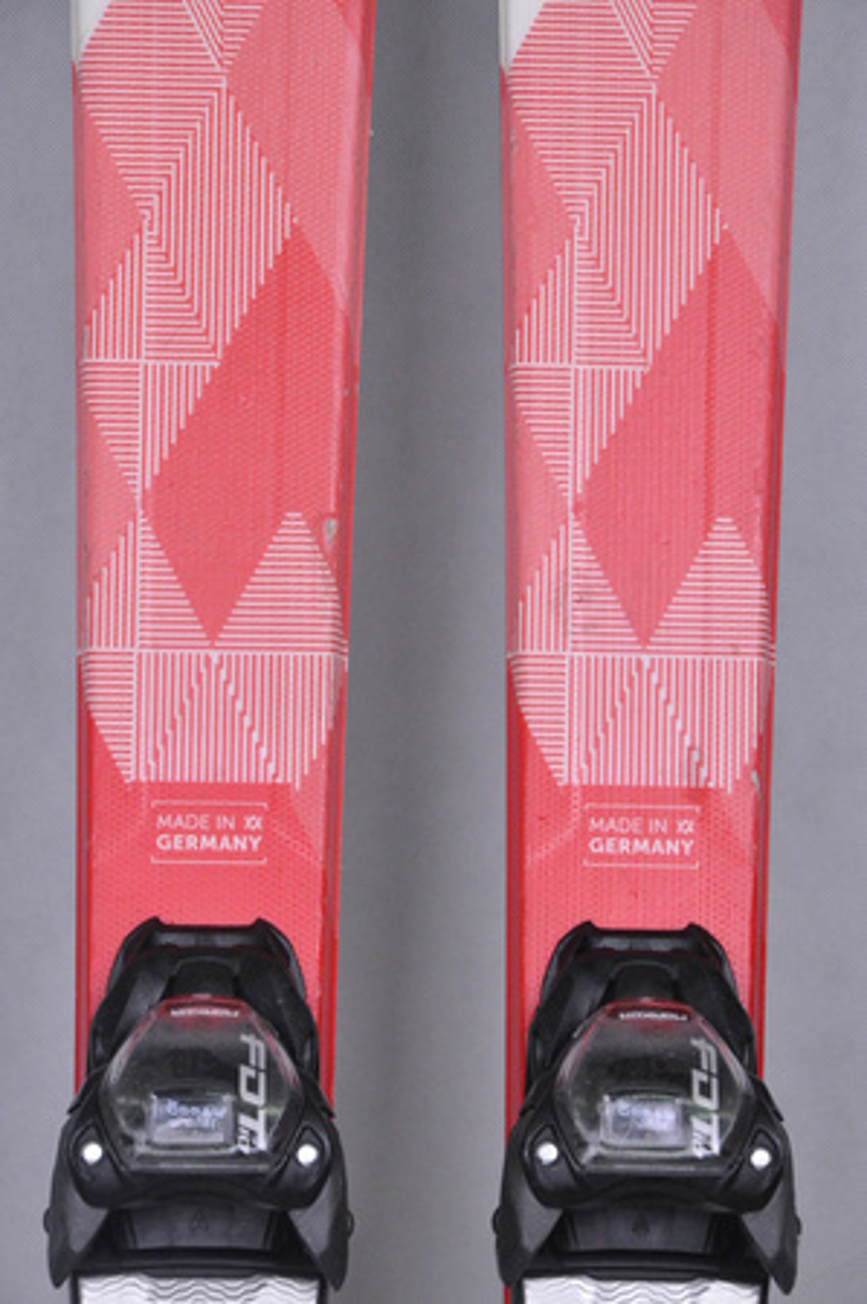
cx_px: 434
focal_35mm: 158
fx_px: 5702
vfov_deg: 13.1
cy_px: 652
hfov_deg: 8.7
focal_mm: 105
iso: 3200
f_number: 9.5
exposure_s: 1/125
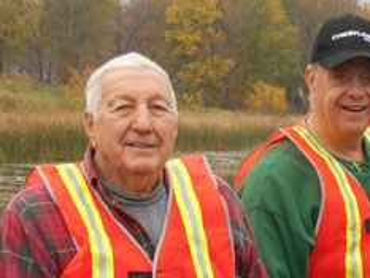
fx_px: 1679
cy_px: 280
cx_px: 375
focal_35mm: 157
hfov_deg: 12.4
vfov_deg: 9.4
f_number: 4.4
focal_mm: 10.9
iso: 80
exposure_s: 1/80
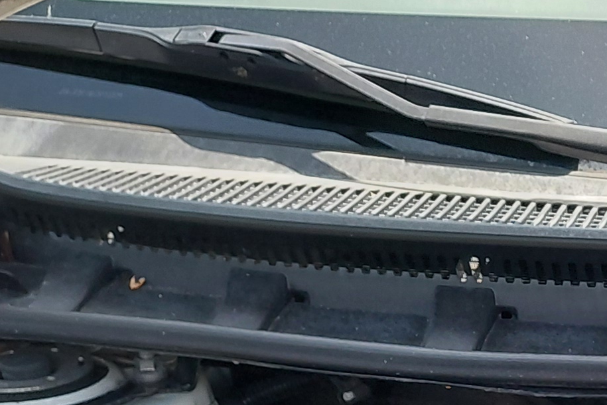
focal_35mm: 116
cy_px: 837
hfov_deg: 16.1
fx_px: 1956
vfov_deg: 10.7
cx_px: 928
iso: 50
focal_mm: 4.69
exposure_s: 1/412
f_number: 1.8
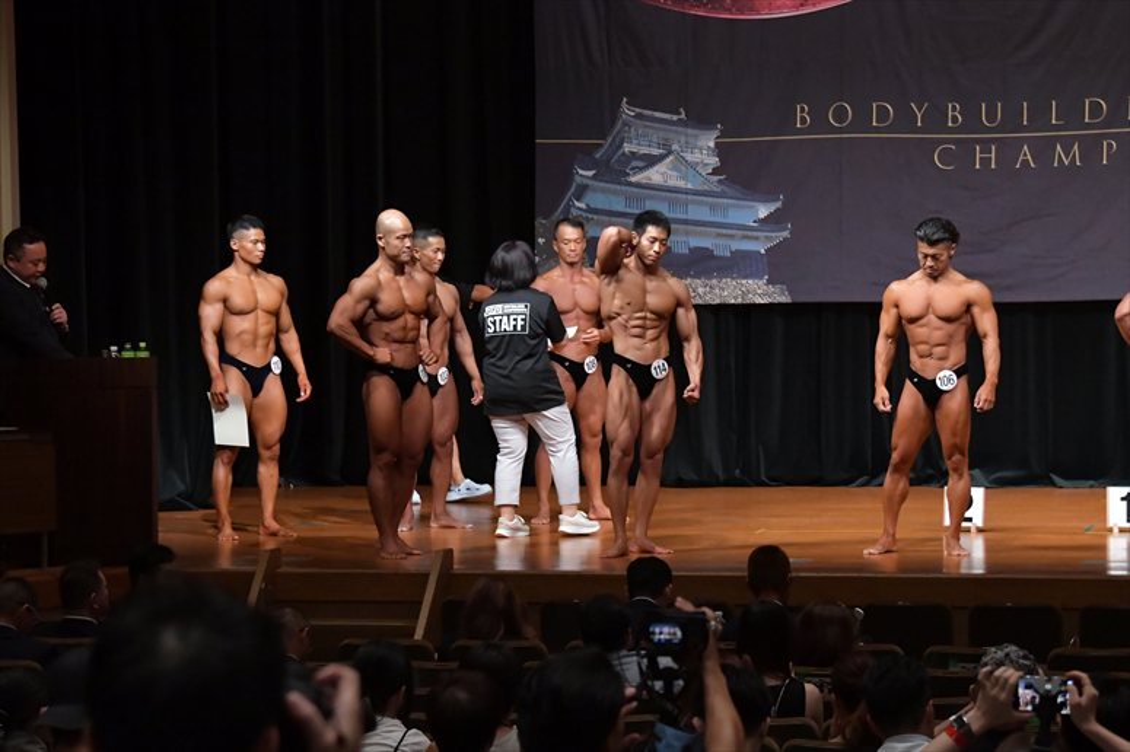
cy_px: 376
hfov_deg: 15.2
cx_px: 565
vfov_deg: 10.2
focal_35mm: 135
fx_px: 4235
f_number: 5.6
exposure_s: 1/400
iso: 6400
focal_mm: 90
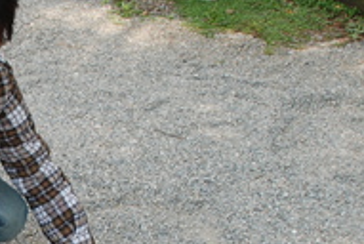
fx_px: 861
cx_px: -13
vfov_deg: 15.9
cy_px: 232
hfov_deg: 22.8
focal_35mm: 85
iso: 250
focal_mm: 18
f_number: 7.1
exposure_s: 1/200
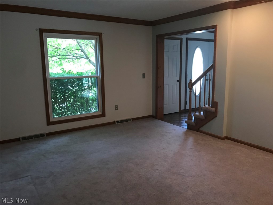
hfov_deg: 63.4
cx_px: 136
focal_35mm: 28
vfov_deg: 49.7
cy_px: 102
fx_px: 221
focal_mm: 3.99
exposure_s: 1/9
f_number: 1.8
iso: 100
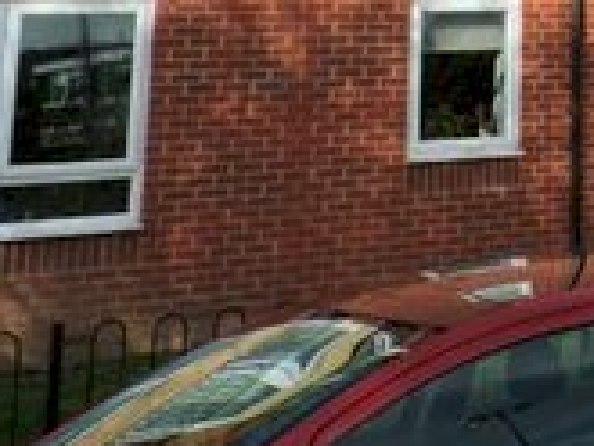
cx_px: 968
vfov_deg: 12.7
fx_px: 1752
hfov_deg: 16.9
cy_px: -441
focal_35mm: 102
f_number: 3
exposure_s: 1/1000
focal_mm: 4.3
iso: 100
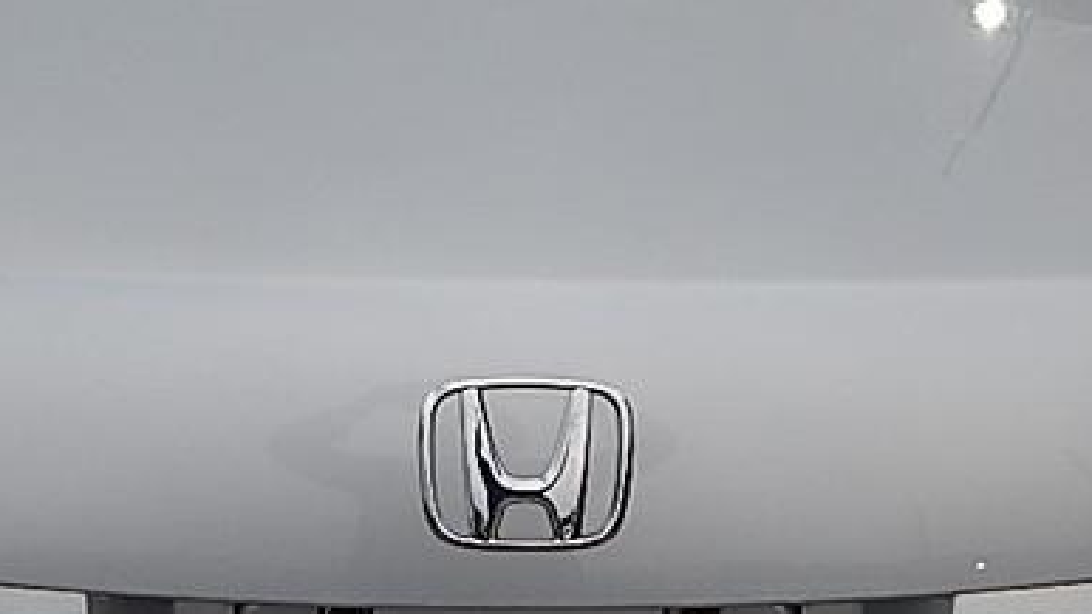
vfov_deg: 14.5
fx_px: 2403
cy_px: 221
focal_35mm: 83
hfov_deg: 25.6
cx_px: 489
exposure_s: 1/400
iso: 125
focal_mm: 4
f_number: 3
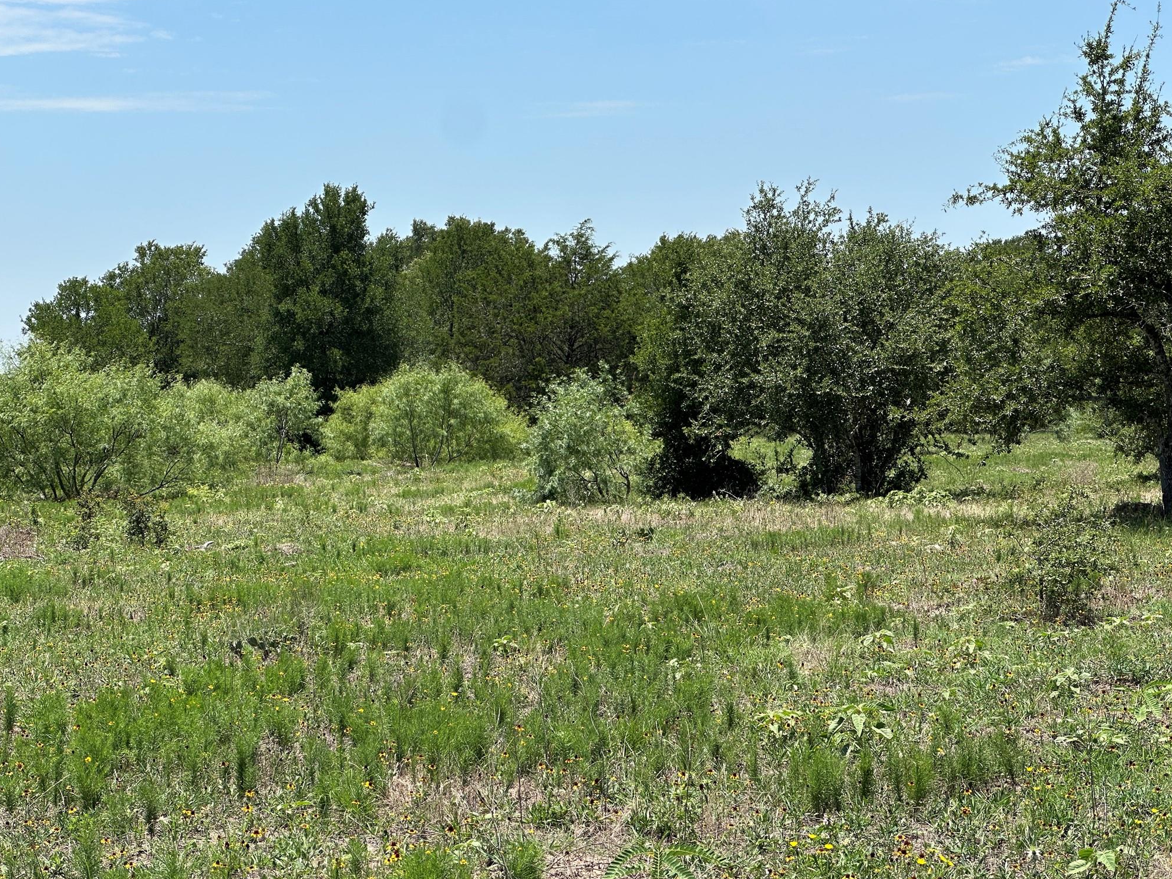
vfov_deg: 18.7
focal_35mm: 79
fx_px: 2675
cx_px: 579
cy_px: 438
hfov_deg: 24.7
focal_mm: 9
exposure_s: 1/622
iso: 32
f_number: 2.8
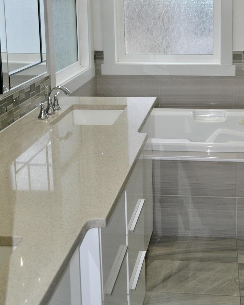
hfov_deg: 29.5
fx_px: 460
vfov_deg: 35.6
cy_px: 67
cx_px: 164
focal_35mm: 51
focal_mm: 18
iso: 400
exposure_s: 1/60
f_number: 4
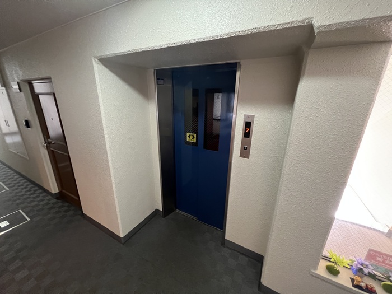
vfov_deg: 89.9
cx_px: 196
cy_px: 147
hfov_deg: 106.2
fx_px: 147
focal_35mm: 13
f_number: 1.8
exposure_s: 1/60
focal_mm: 1.57
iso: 640
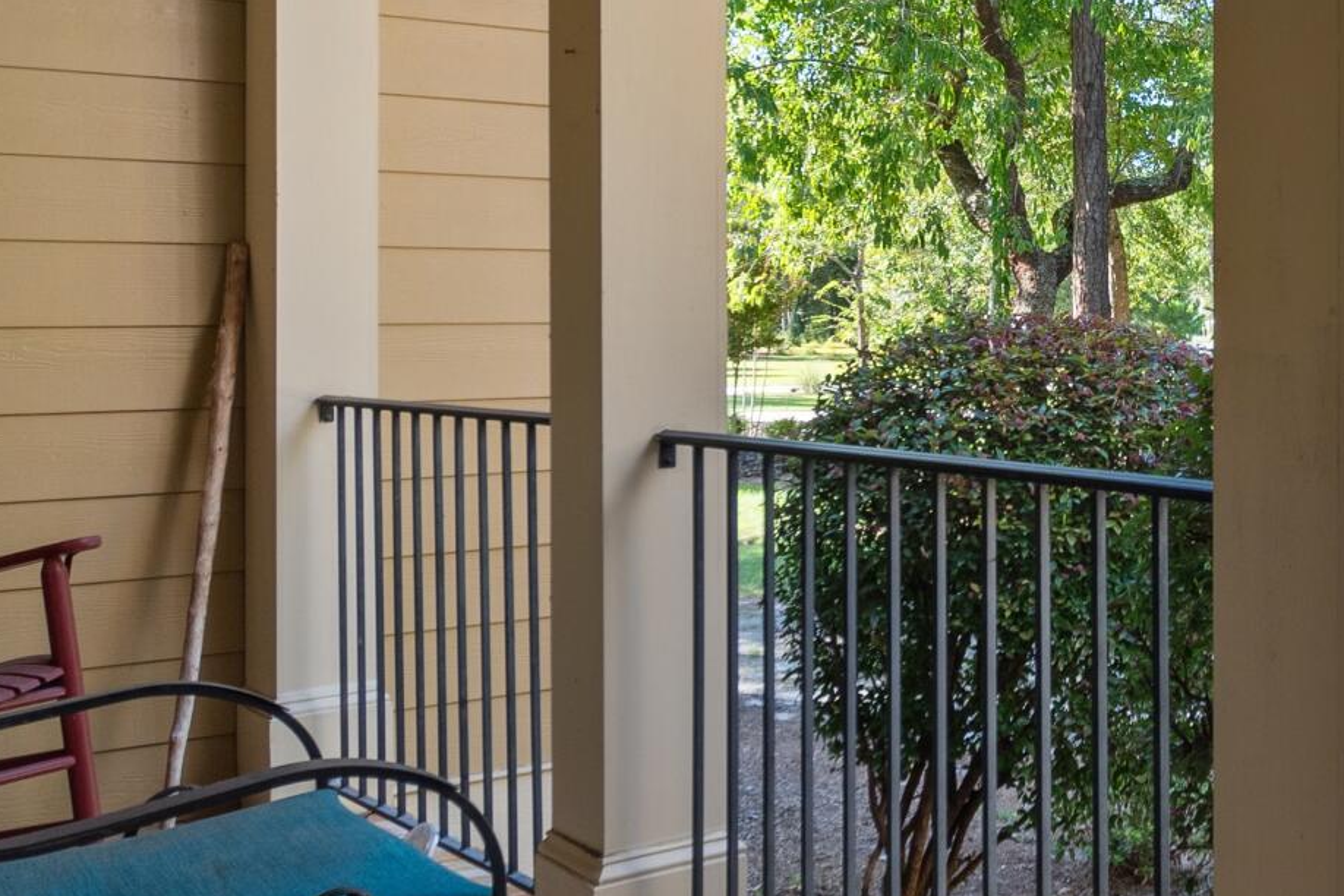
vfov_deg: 27.4
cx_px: 1391
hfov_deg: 35.8
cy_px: 338
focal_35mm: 49
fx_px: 1829
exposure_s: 1/50
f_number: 4.5
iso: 100
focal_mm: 10
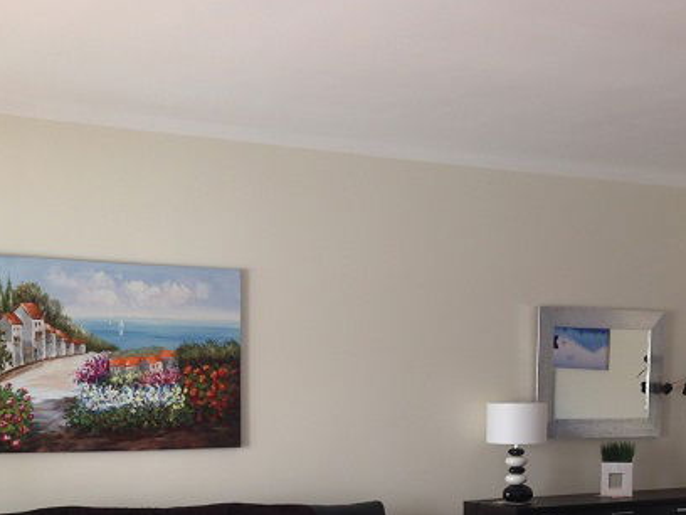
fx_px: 1308
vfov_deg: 21.6
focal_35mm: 66
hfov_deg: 29.4
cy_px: 485
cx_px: 356
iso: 50
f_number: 2.4
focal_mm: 4.12
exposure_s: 1/40
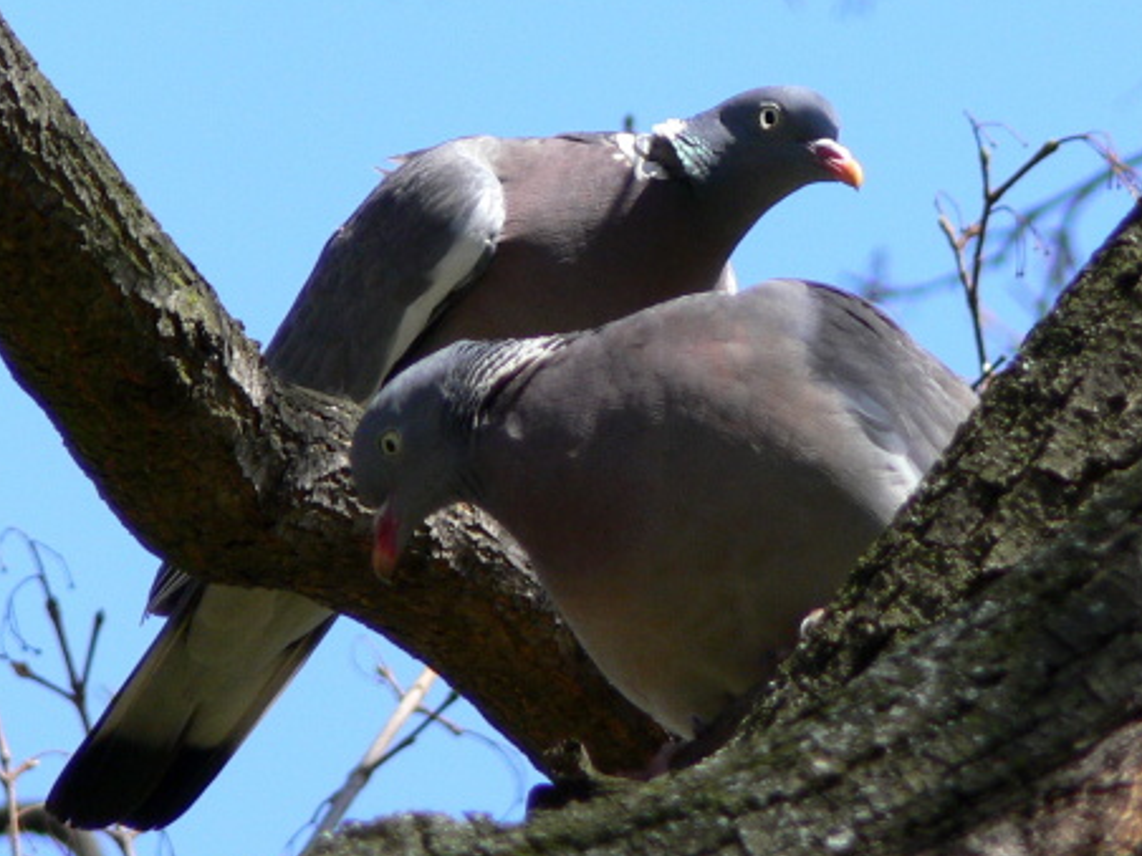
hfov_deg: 3.5
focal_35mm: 568
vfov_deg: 2.6
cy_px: 439
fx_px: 18739
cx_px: 566
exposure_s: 1/500
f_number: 4
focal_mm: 88.8
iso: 100
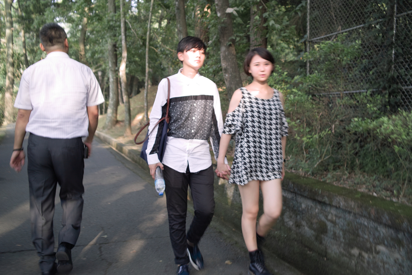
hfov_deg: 47.4
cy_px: 138
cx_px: 206
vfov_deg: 32.6
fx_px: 469
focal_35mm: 41
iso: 100
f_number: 2.8
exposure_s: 1/40
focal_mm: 24.2
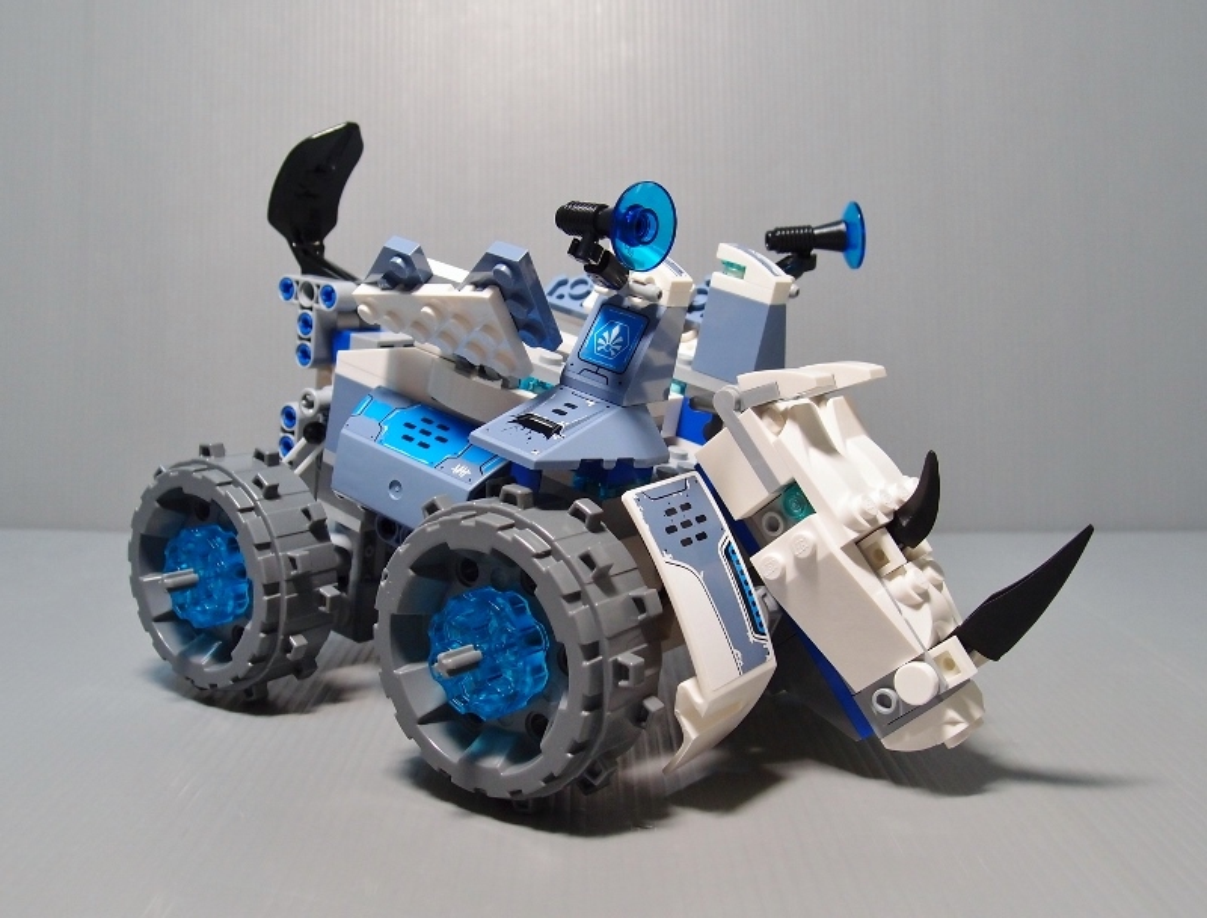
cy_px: 459
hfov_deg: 63.2
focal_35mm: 28
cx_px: 604
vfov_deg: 50.1
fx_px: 981
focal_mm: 6
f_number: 2.5
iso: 160
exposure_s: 1/25
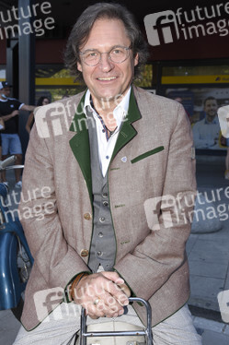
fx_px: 449
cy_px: 162
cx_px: 108
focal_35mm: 47
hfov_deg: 28.6
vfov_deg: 41.9
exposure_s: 1/160
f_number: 8
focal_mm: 44
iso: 500
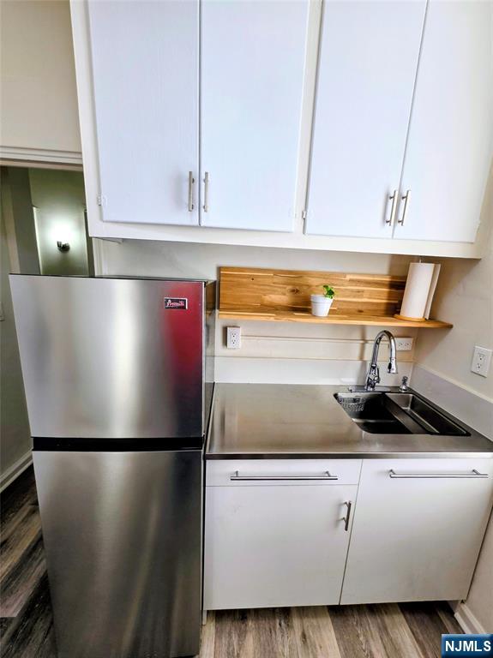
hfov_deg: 89.9
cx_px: 246
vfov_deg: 106.2
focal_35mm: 13
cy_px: 329
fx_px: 247
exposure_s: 1/120
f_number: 1.9
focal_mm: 2.2
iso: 40
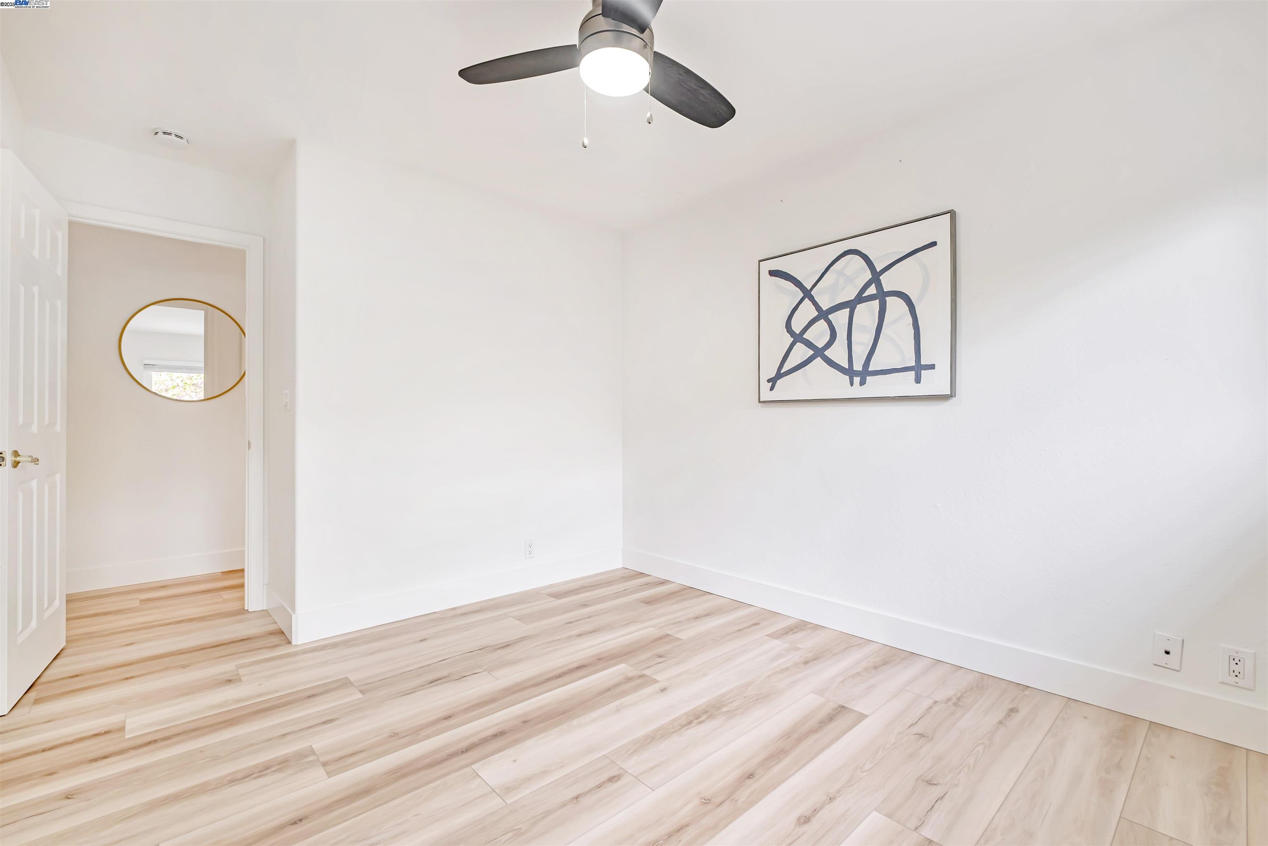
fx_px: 528
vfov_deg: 77.3
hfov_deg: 100.4
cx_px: 634
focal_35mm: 15
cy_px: 423
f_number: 8
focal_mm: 10
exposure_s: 1/6
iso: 160
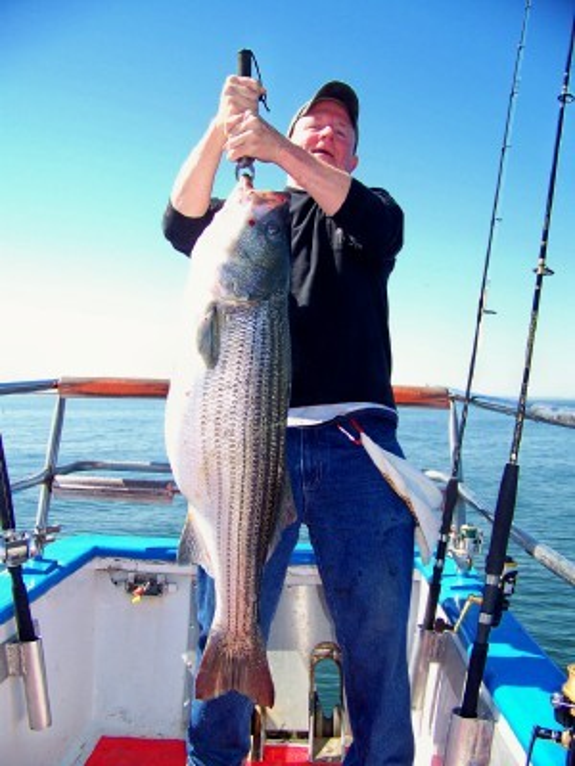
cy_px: 383
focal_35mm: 36
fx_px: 797
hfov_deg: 39.7
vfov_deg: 51.4
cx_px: 288
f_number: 2.8
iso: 64
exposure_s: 1/400
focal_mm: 5.85
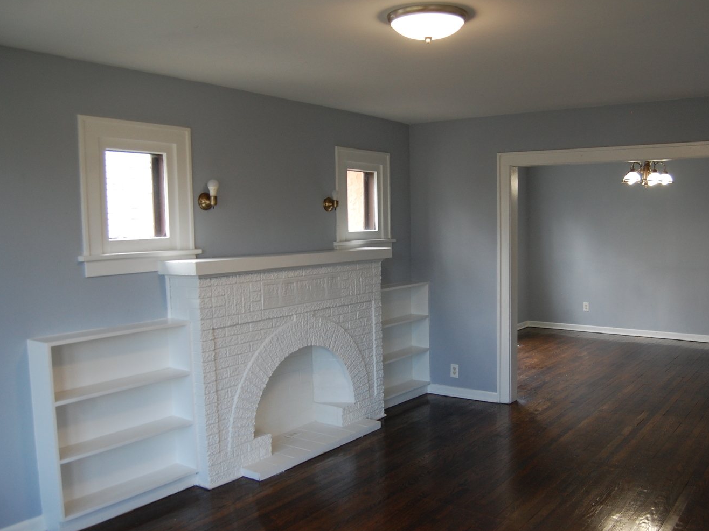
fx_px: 655
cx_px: 408
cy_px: 284
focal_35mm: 32
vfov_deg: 44.1
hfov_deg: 56.6
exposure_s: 1/60
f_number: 4
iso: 400
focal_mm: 18
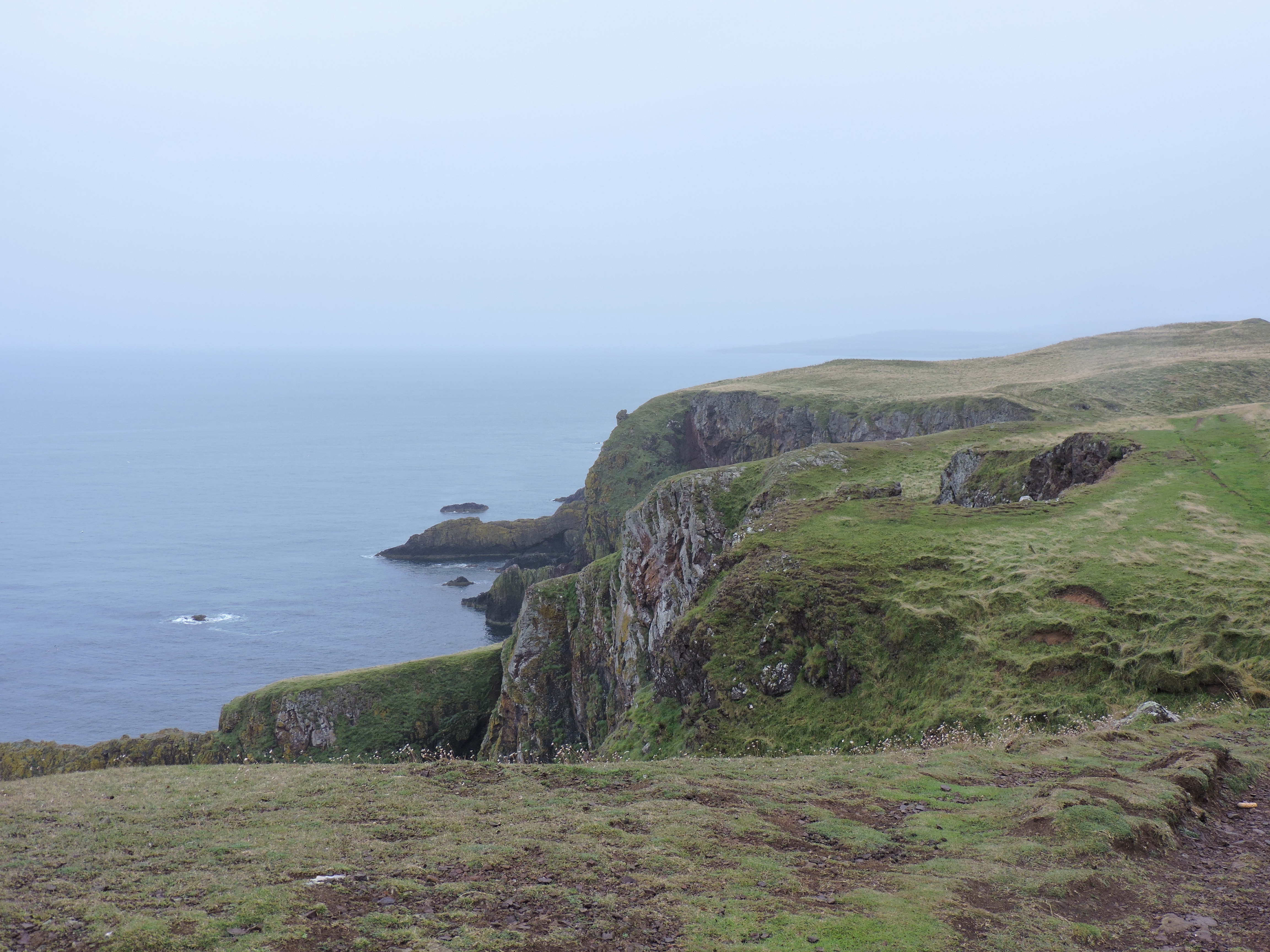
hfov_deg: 46.8
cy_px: 476
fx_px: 1468
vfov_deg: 36.0
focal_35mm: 40
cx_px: 635
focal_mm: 7.1
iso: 100
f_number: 3.3
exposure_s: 1/160
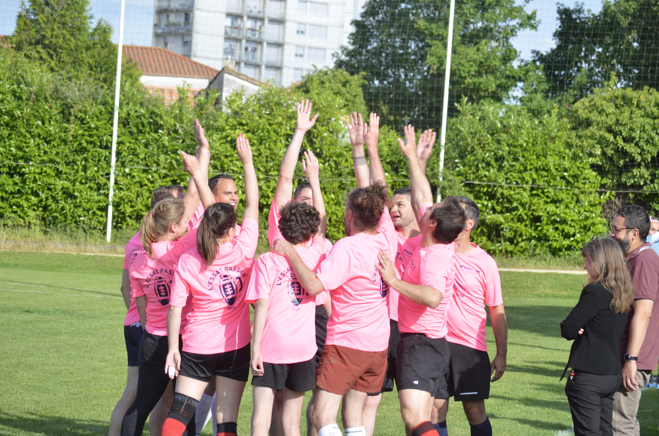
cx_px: 330
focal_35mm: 138
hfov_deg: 14.9
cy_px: 218
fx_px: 2521
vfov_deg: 9.9
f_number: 5.6
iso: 125
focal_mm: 92
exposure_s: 1/350
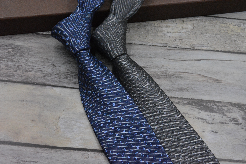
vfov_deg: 22.6
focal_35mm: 60
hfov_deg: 33.4
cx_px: 123
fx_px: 410
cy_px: 82
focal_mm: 40
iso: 5000
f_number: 13
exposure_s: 1/640
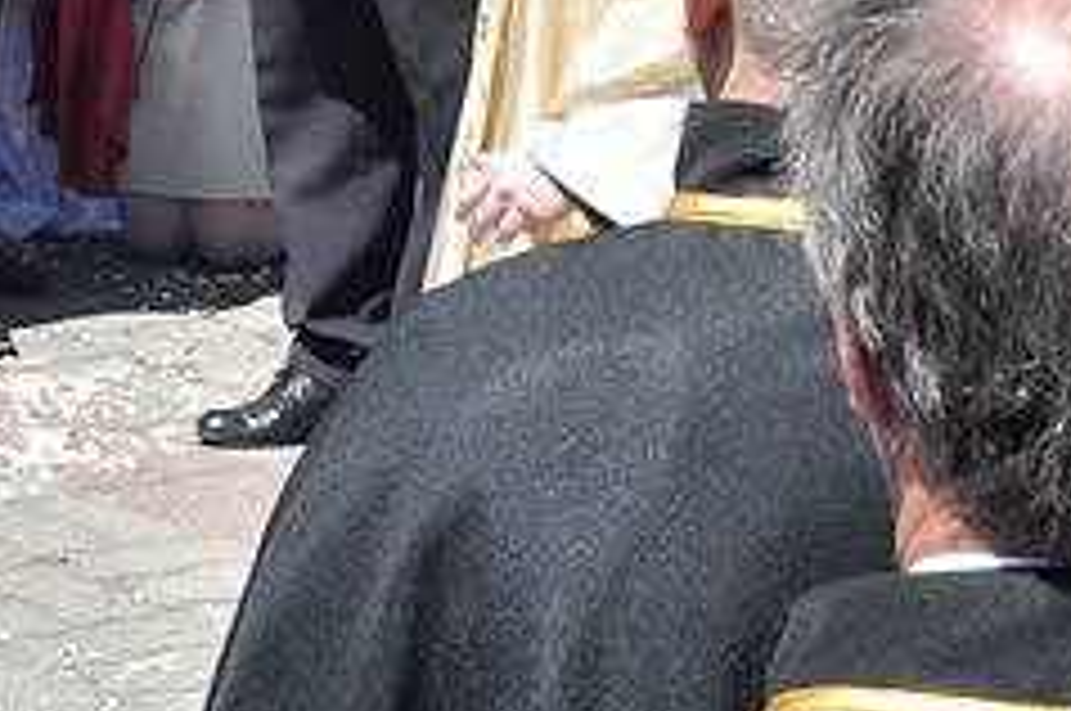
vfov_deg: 8.2
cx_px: -549
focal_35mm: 161
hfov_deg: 12.2
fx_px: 4783
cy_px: -502
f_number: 11
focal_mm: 30
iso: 400
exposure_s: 1/400
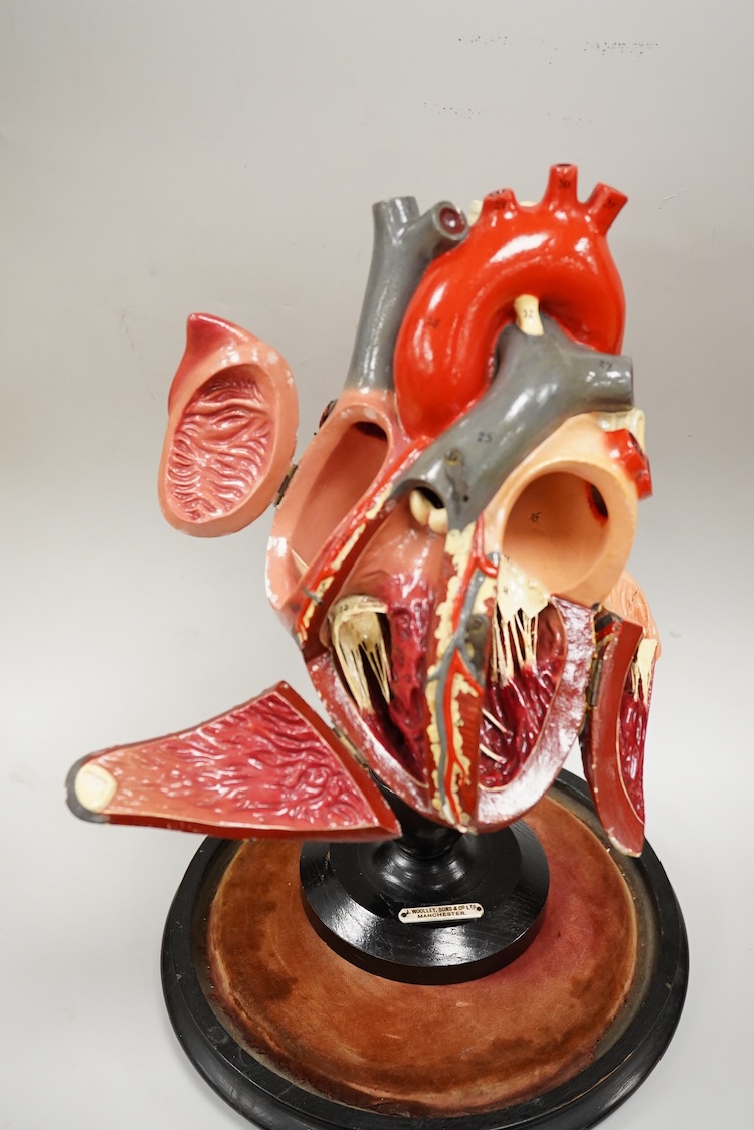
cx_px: 377
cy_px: 565
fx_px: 1414
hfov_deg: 29.9
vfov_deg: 43.6
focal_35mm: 45
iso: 2500
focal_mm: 30
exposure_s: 1/200
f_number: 7.1
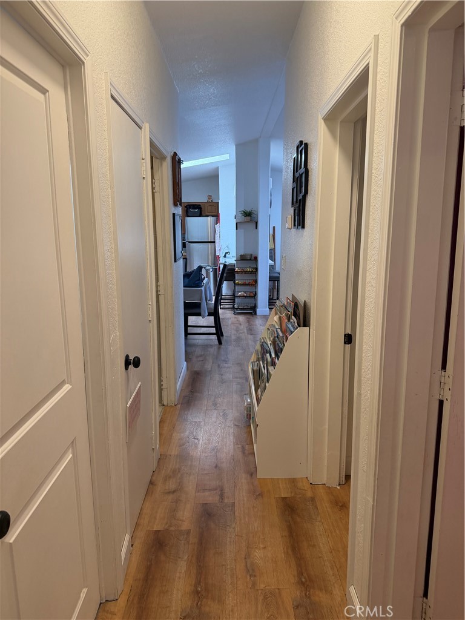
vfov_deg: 71.6
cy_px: 310
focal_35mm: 24
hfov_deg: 56.8
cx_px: 232
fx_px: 430
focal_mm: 6.76
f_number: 1.78
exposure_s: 1/120
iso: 200
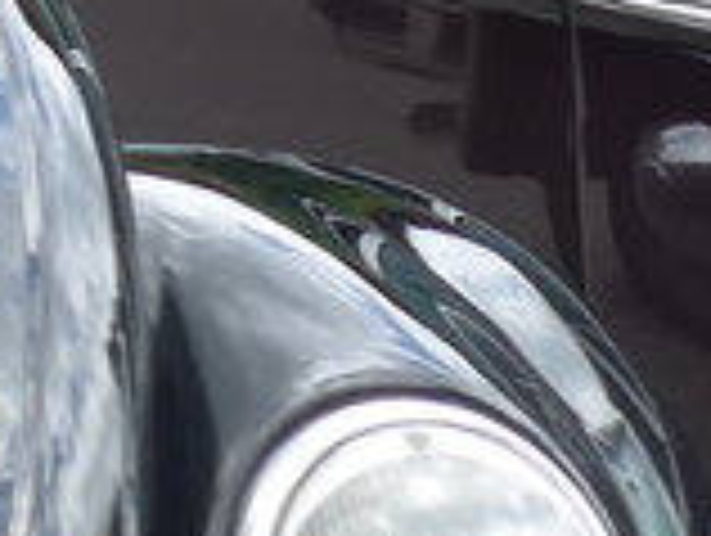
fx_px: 9216
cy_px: 36
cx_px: -644
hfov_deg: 4.4
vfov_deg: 3.3
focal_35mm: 448
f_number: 3.5
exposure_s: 1/200
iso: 80
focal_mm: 12
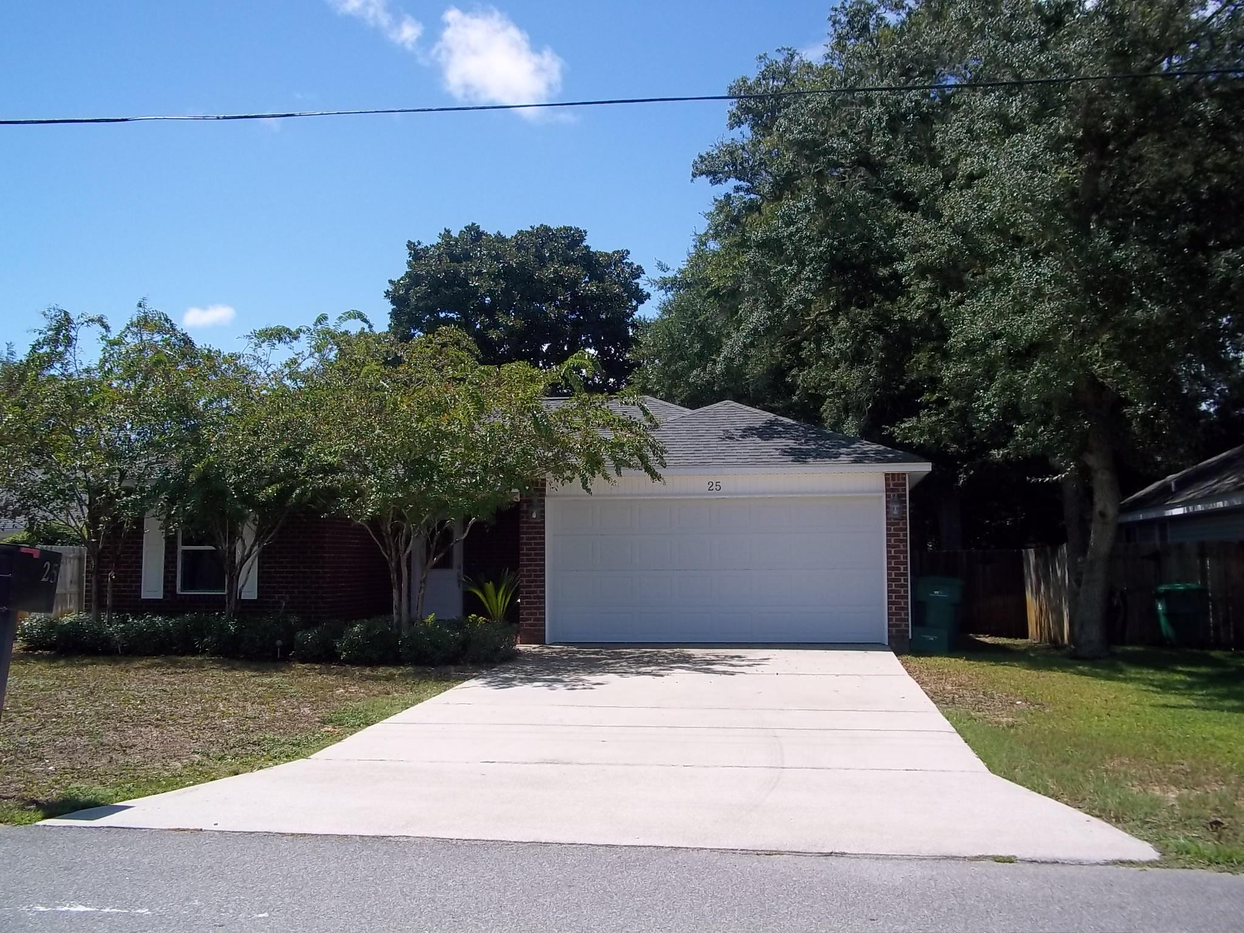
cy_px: 466
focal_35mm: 36
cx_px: 622
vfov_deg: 39.7
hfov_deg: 51.4
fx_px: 1294
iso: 80
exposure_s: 1/200
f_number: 8
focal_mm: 6.5
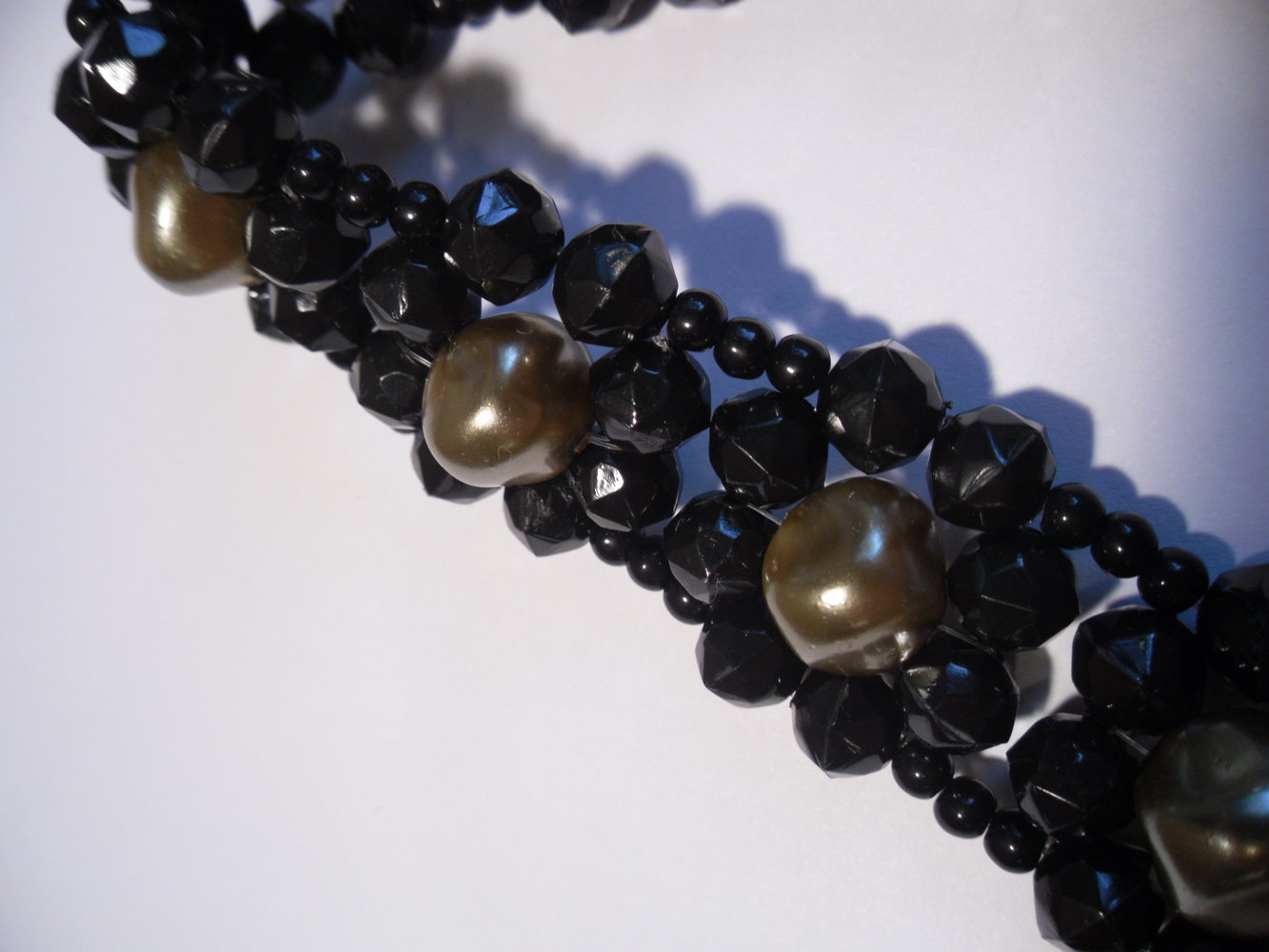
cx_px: 634
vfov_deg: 32.2
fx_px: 1650
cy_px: 476
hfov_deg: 42.1
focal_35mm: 45
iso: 200
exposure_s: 1/45
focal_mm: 6.3
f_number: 3.5
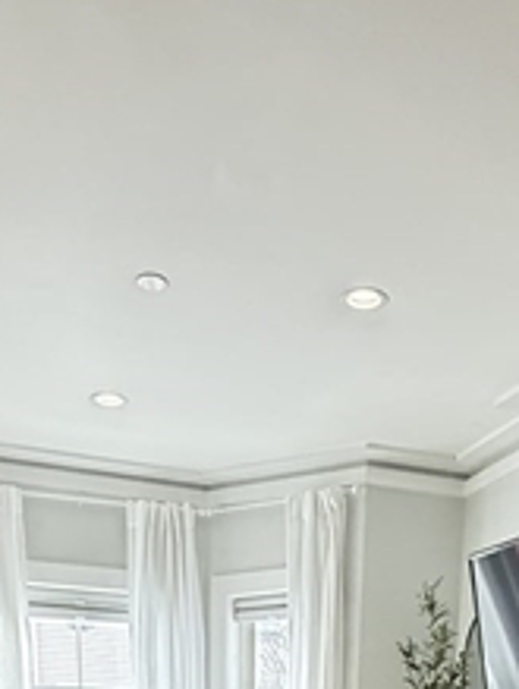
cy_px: 1063
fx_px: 977
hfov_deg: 29.7
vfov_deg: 26.5
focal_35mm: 49
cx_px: 280
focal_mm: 2.22
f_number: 2.2
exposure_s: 1/120
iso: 640
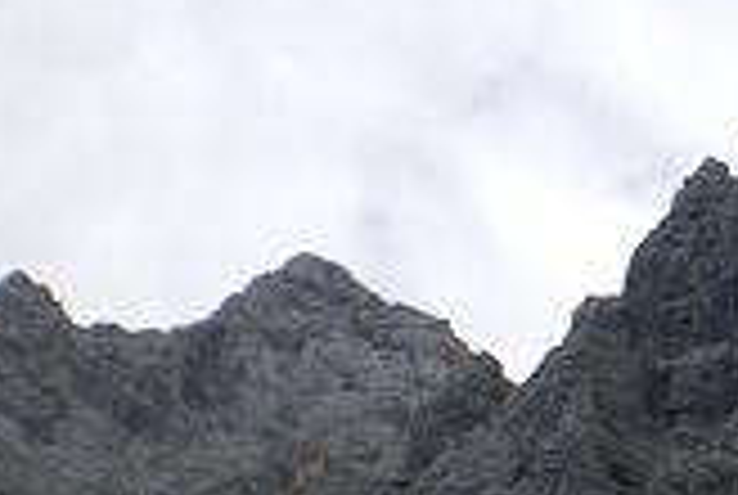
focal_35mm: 127
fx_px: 2608
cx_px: 868
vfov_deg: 10.7
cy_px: 504
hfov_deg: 15.6
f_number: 4.6
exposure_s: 1/320
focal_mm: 6.3
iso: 64
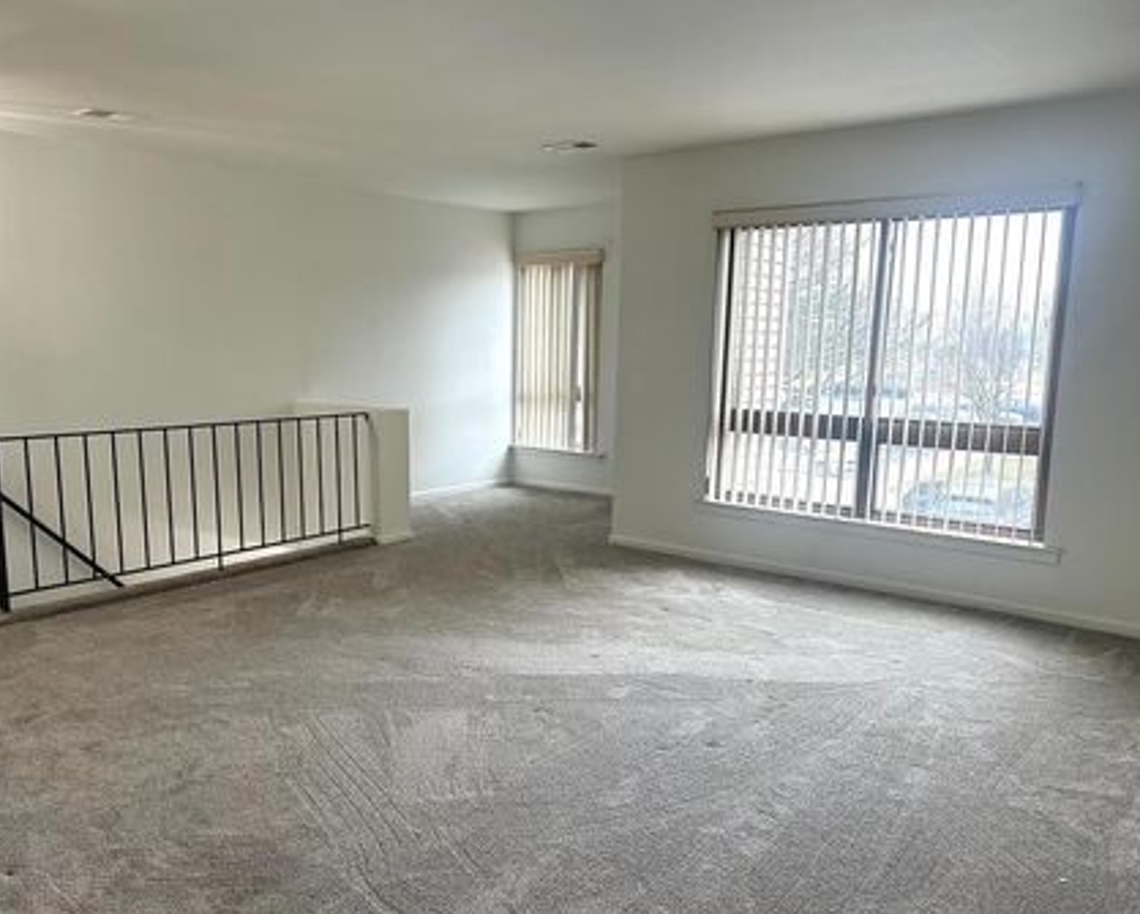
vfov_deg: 51.5
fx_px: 945
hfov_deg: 62.1
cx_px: 521
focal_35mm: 28
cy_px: 490
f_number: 1.78
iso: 250
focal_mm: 6.86
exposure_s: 1/120
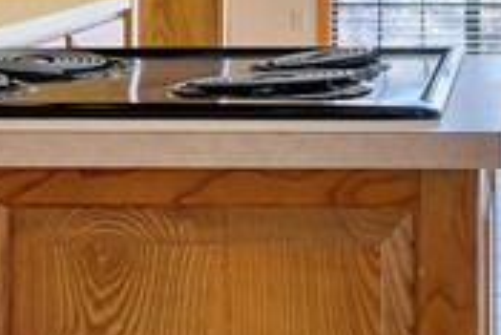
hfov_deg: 19.8
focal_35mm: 99
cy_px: -102
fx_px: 1379
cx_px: 525
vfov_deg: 13.4
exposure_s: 1/6
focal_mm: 16
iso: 100
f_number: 7.1
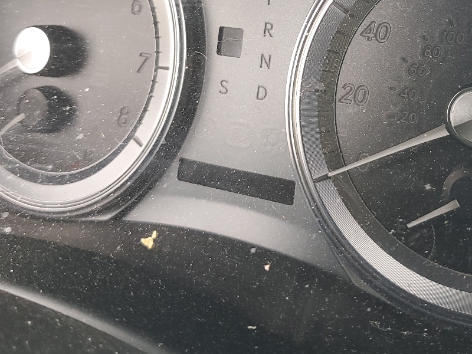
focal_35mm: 52
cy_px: 61
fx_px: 709
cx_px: 303
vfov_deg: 27.4
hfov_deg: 36.5
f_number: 1.5
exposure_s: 1/120
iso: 63
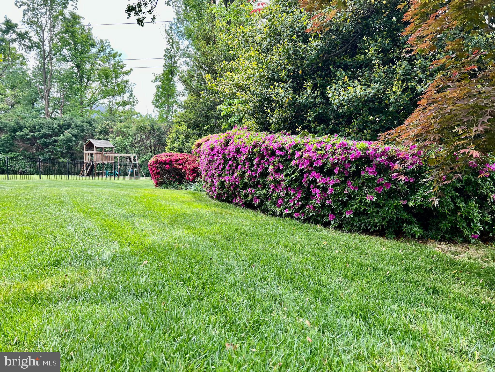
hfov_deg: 67.3
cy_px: 186
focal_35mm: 26
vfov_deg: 53.1
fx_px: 372
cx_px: 248
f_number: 1.5
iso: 50
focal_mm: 5.7
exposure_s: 1/502
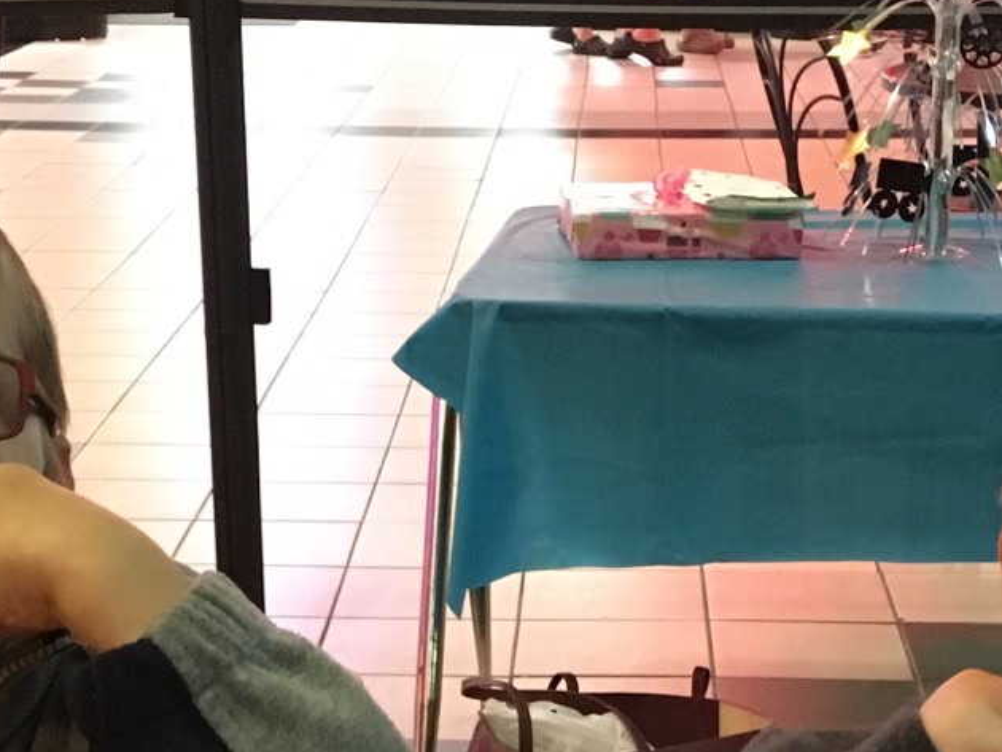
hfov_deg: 21.3
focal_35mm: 92
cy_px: 1018
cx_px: 557
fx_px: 2664
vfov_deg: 15.2
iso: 320
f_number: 2.2
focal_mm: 4.15
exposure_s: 1/15
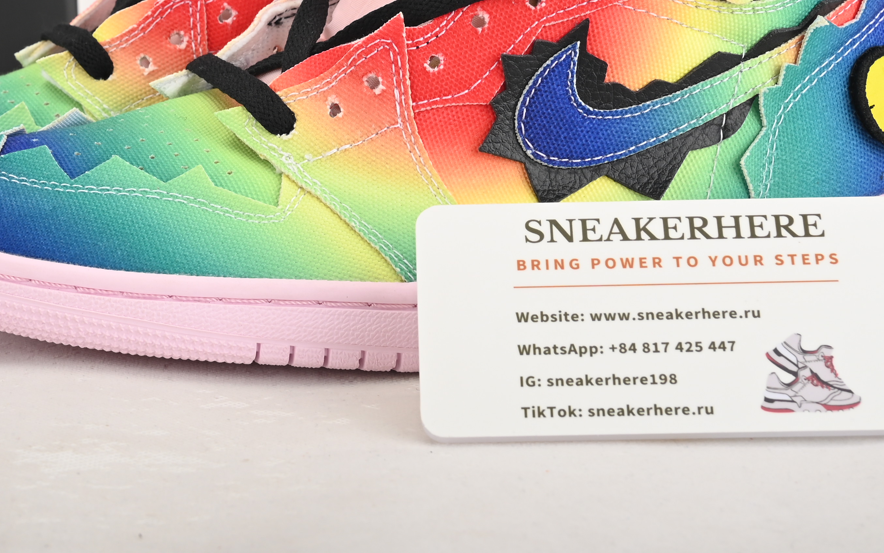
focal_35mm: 104
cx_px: 277
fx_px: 2506
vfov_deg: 12.4
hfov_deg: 19.9
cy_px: -54
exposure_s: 1/200
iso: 100
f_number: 11
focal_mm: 46
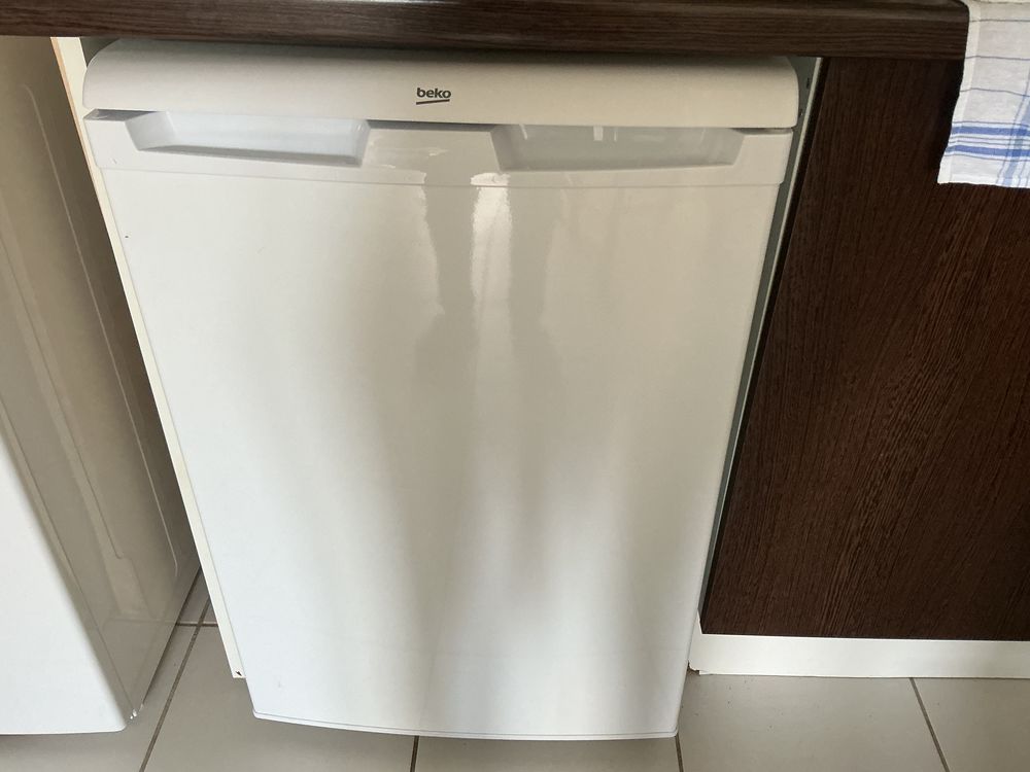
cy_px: 386
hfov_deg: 61.7
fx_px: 863
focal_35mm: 29
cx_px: 515
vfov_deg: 48.2
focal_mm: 3
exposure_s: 1/60
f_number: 1.8
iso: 160
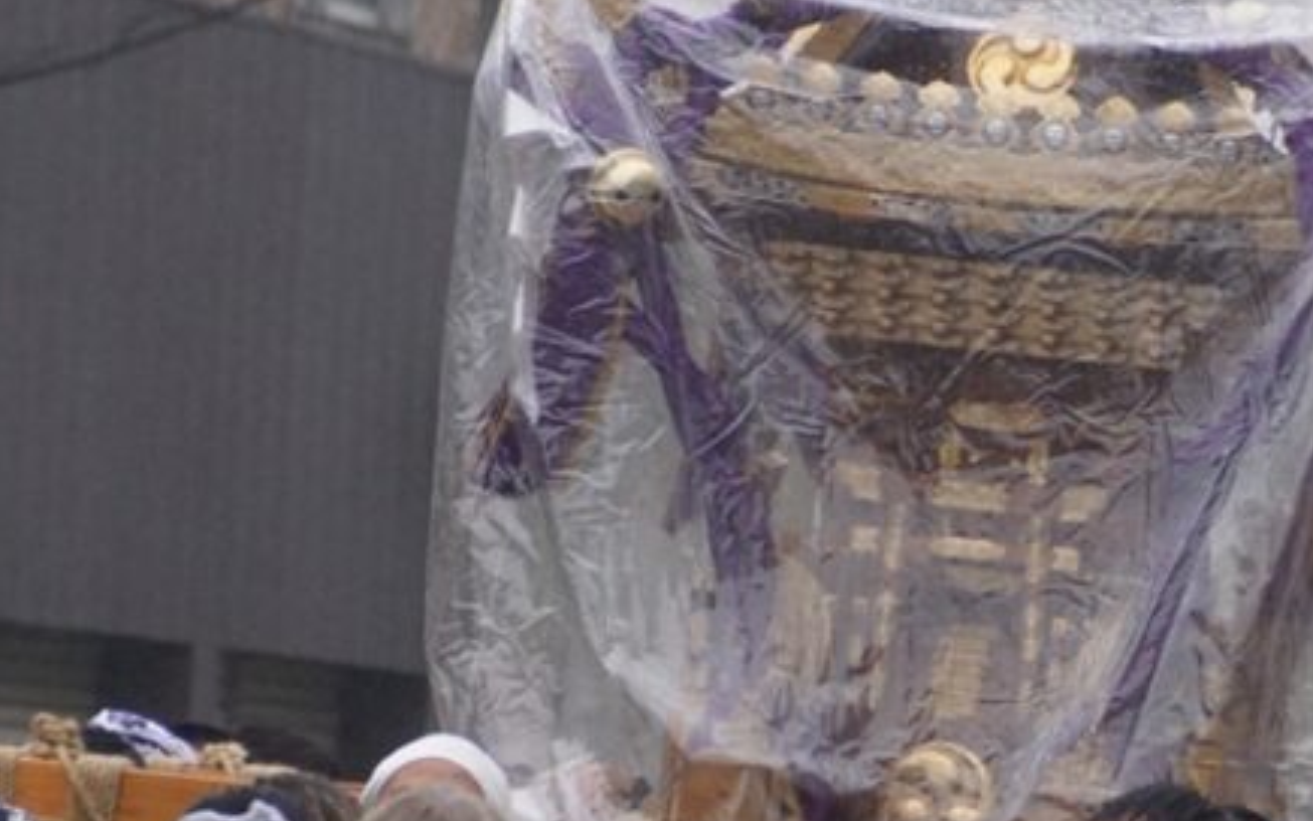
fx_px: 27092
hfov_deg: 2.8
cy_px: 392
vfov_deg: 1.7
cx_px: 933
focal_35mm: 757
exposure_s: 1/400
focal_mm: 210
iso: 800
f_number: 6.3
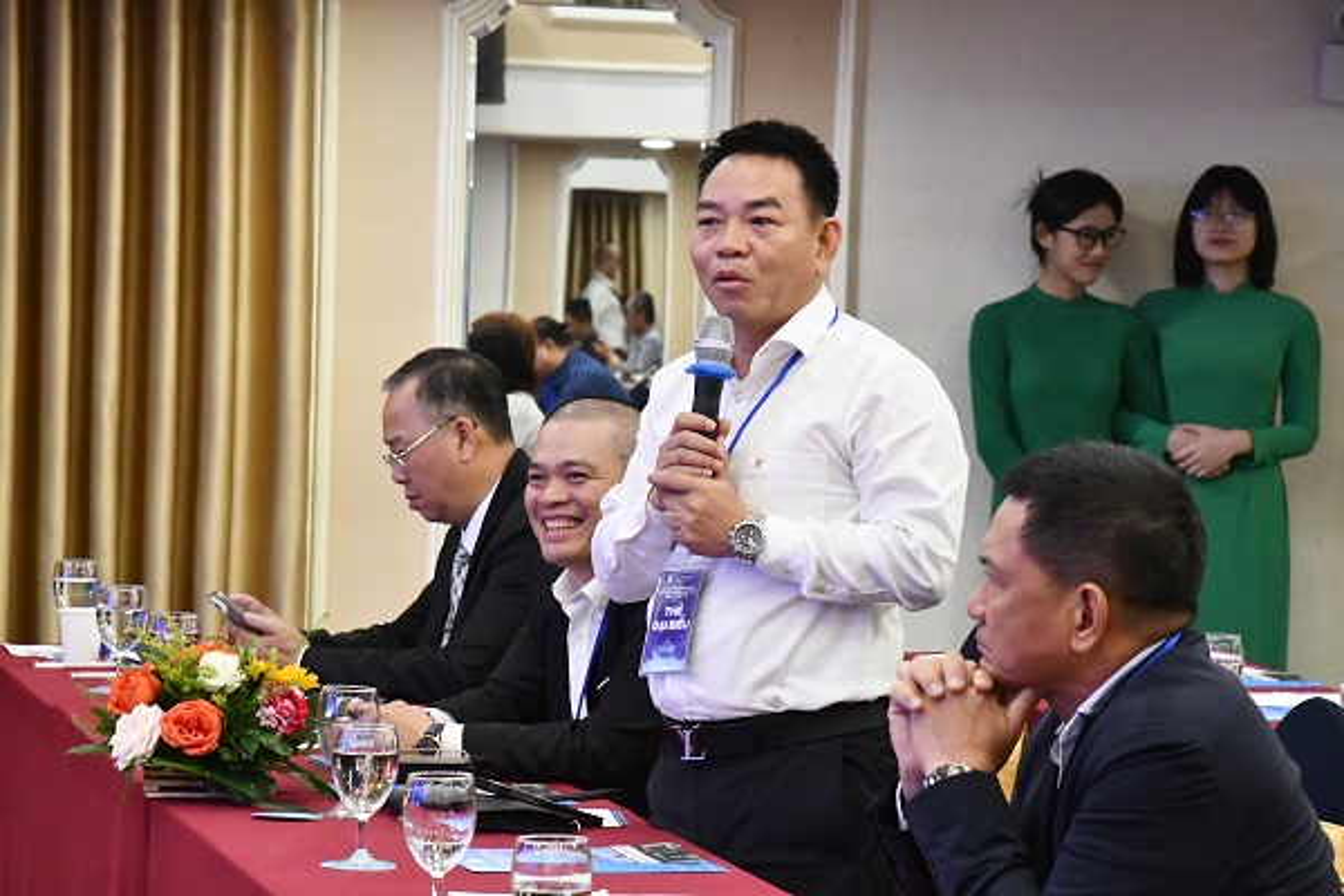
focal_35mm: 147
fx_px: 5488
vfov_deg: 9.3
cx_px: 672
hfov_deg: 14.0
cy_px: 448
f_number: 9
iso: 11400
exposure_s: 1/160
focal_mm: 98
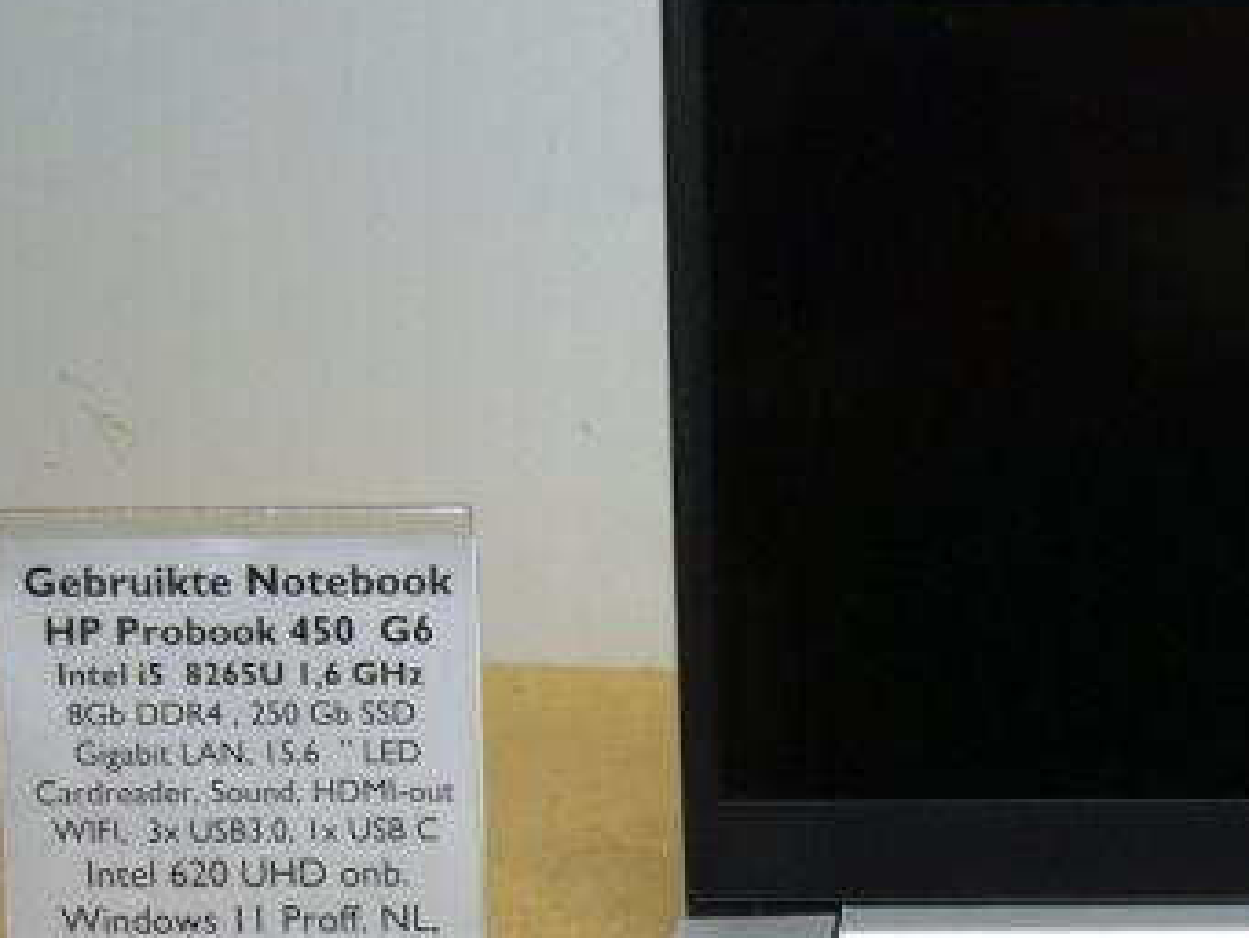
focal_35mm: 82
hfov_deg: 22.9
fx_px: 2960
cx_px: 1245
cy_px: 843
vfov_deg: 17.7
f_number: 2.8
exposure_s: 1/25
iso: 80
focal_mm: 5.8
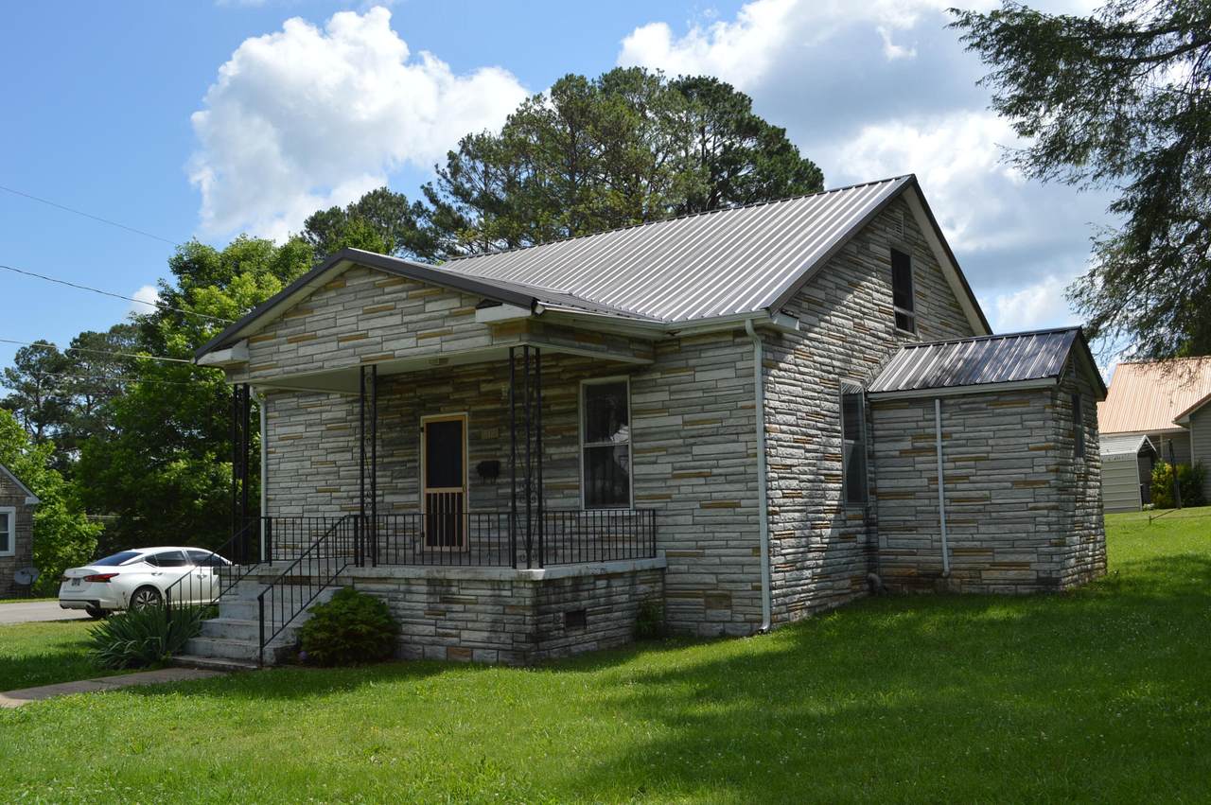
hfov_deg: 57.3
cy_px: 402
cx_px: 606
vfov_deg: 39.9
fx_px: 1109
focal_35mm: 33
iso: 100
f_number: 8
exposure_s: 1/250
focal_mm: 22
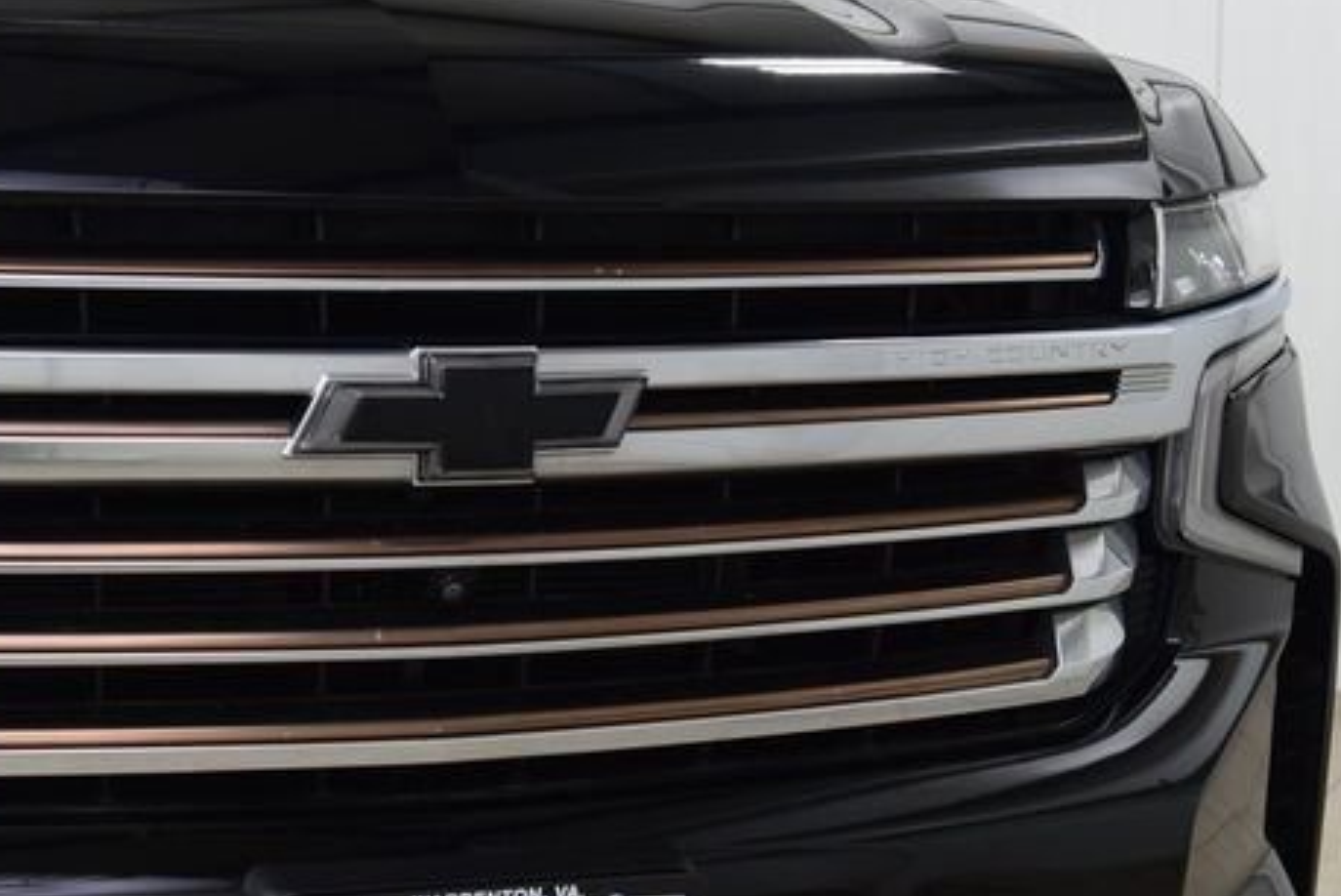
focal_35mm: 109
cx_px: 474
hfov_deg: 18.7
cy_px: 514
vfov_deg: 12.6
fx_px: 4063
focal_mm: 52
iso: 450
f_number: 6.3
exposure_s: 1/15
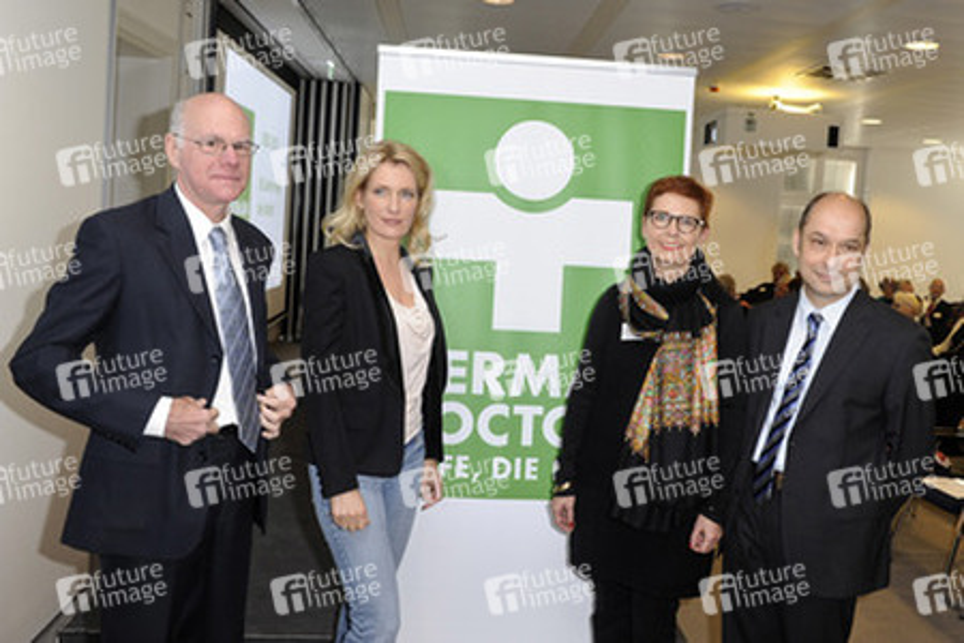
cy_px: 322
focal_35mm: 28
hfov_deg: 65.5
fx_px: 750
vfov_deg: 46.4
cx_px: 482
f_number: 5
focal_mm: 28
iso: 800
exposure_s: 1/125
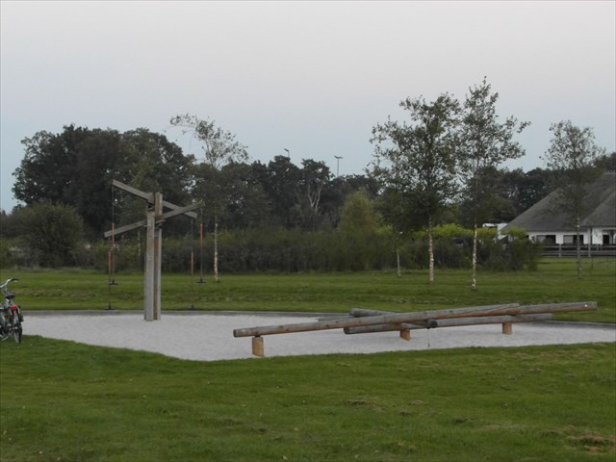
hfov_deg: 21.1
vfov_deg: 15.9
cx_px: 308
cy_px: 231
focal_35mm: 93
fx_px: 1655
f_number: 3.9
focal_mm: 16.5
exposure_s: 1/60
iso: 640
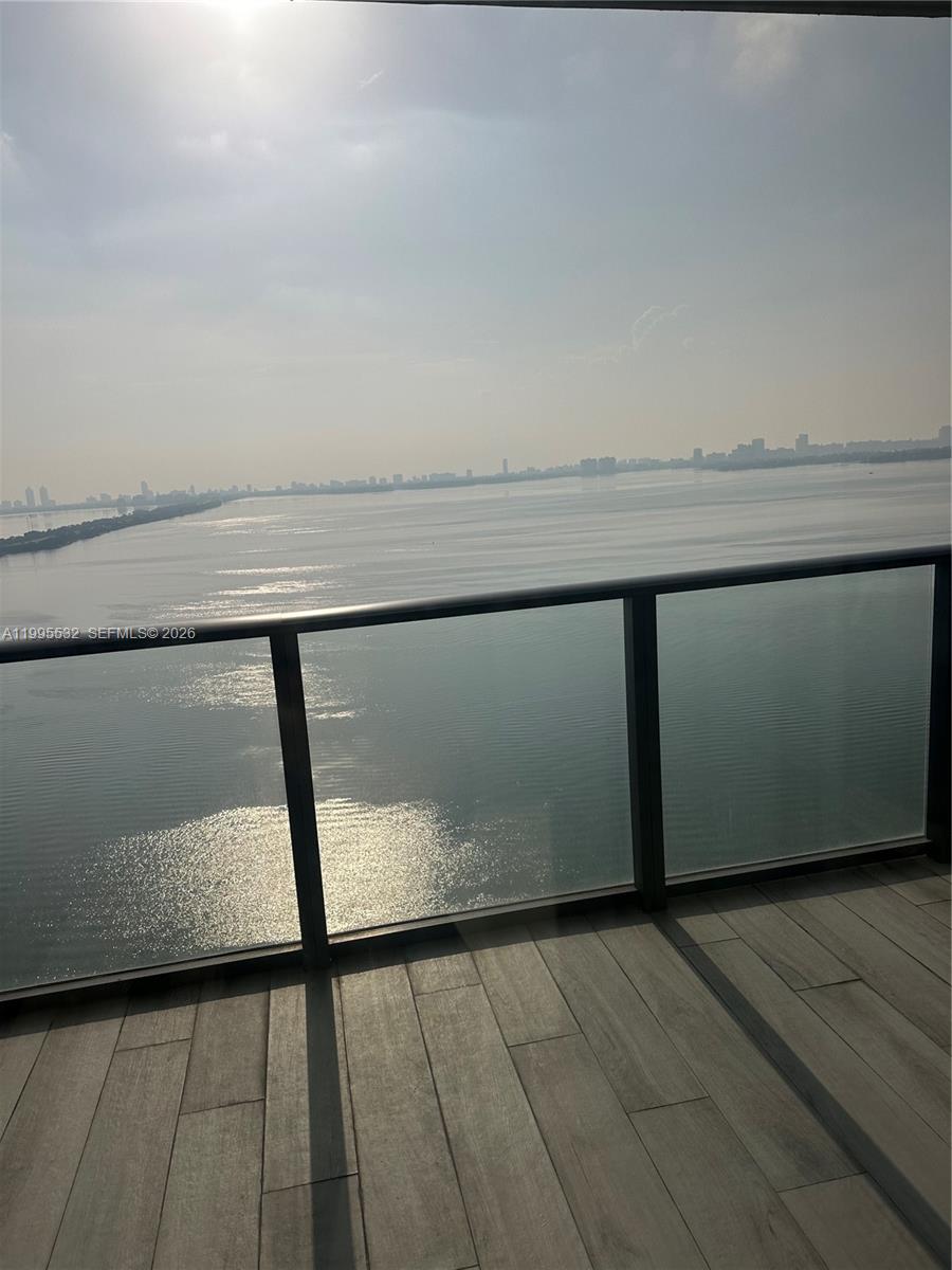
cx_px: 476
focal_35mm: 24
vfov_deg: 71.6
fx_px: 880
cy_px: 635
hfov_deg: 56.8
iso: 50
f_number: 1.78
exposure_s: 1/18519
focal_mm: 6.86
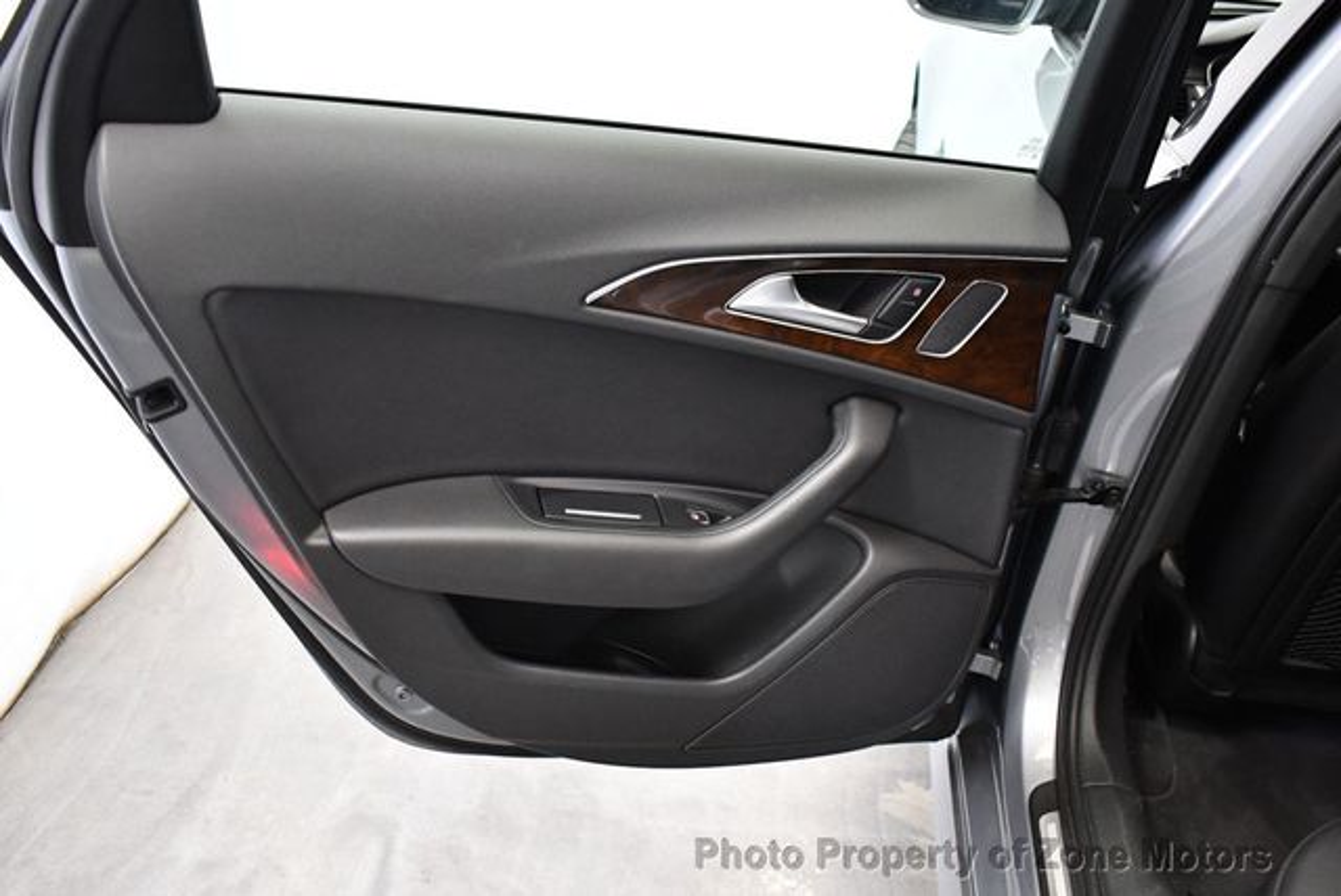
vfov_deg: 36.9
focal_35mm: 36
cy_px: 448
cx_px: 670
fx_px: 1342
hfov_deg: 53.1
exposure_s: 1/100
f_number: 3.5
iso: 3200
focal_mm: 18
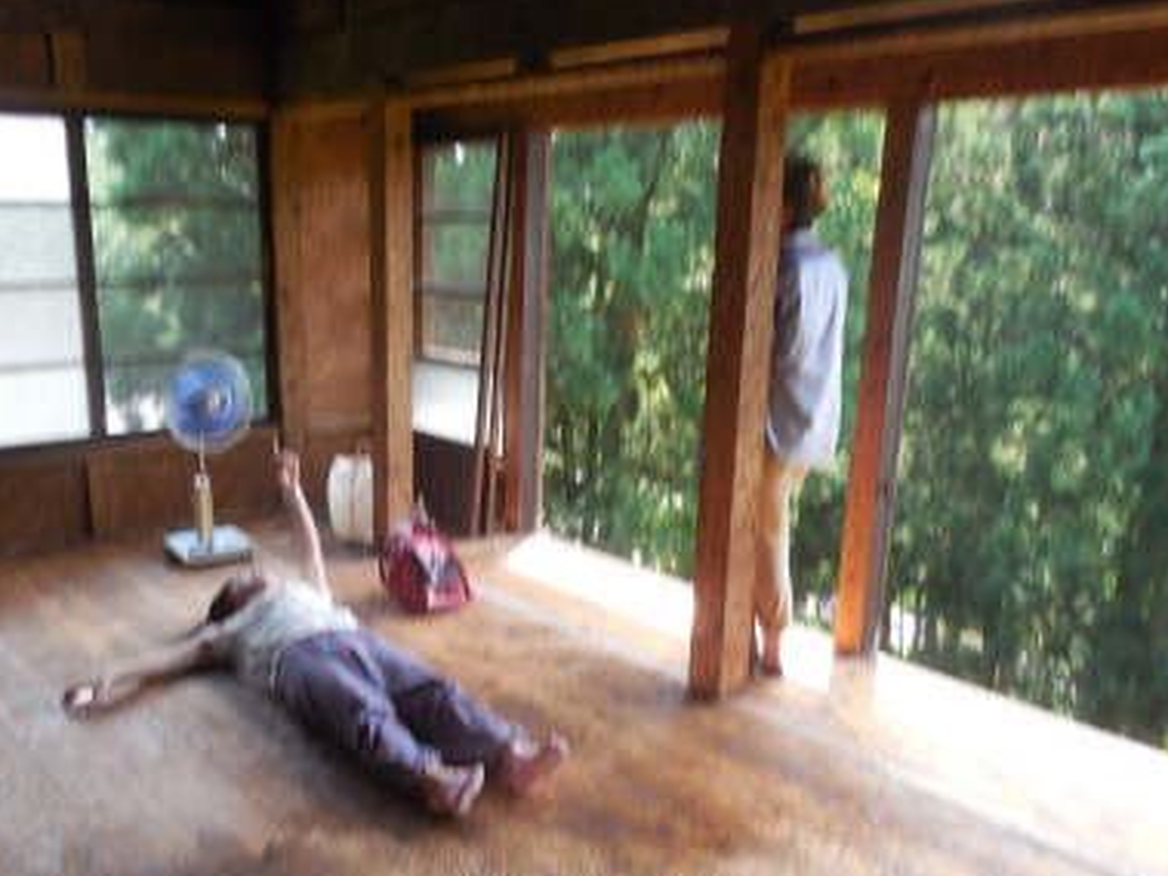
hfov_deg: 55.1
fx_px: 1113
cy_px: 514
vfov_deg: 42.8
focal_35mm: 33
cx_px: 490
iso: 125
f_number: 3.3
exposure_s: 1/60
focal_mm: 4.5
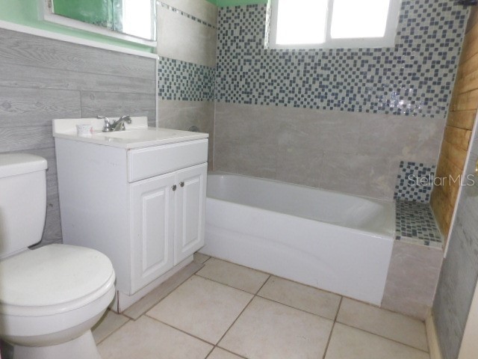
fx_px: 318
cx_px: 239
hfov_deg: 73.9
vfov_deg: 58.9
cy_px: 180
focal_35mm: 23
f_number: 3
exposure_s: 1/30
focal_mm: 4
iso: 200
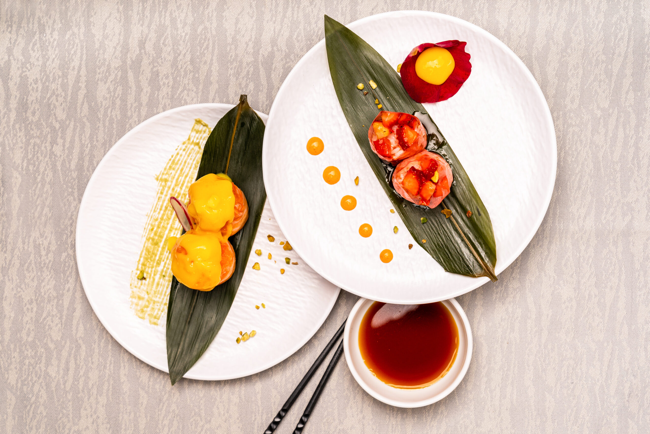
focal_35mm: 59
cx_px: 325
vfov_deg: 23.0
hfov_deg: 33.9
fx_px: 1065
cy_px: 217
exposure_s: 1/200
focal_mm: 59
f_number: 7.1
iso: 250
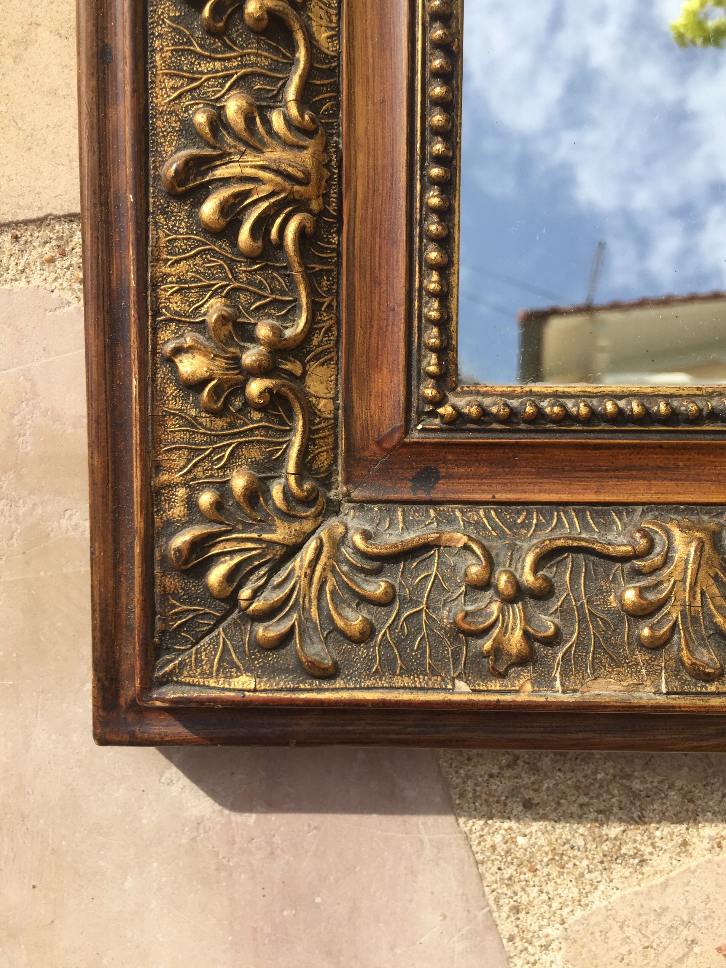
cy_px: 484
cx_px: 363
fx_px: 811
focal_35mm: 29
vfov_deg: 61.7
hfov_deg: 48.2
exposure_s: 1/1319
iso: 32
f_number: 2.2
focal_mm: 4.15
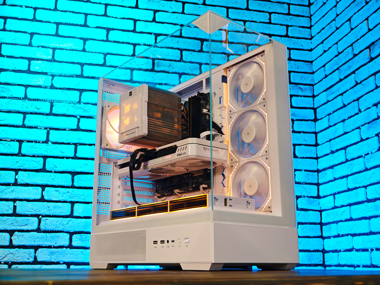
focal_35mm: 23
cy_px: 142
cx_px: 190
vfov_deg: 58.9
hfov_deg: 73.9
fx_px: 252
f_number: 4
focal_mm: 8.72
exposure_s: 1/80
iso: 800
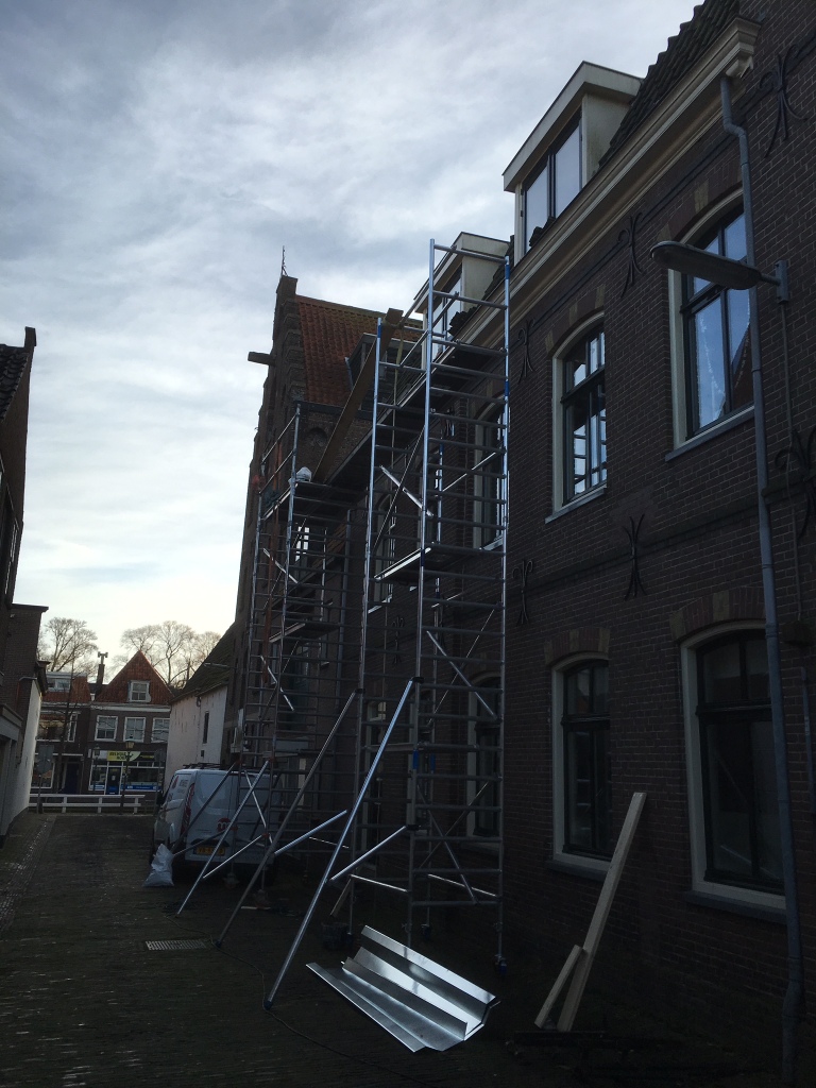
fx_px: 911
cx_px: 408
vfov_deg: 61.7
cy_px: 544
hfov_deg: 48.2
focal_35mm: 29
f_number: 2.2
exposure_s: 1/827
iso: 25
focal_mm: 4.15
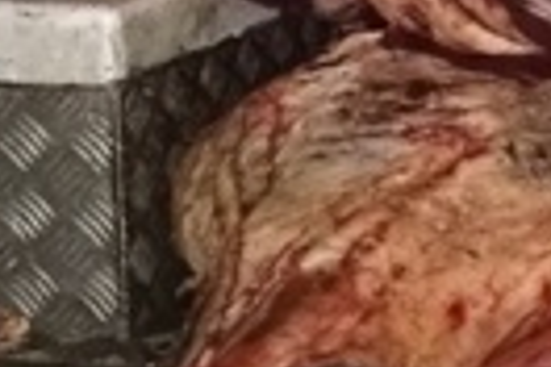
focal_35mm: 131
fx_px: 2005
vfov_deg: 10.1
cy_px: -177
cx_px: 939
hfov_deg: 14.1
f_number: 2.2
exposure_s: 1/12
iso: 1973
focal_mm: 3.83
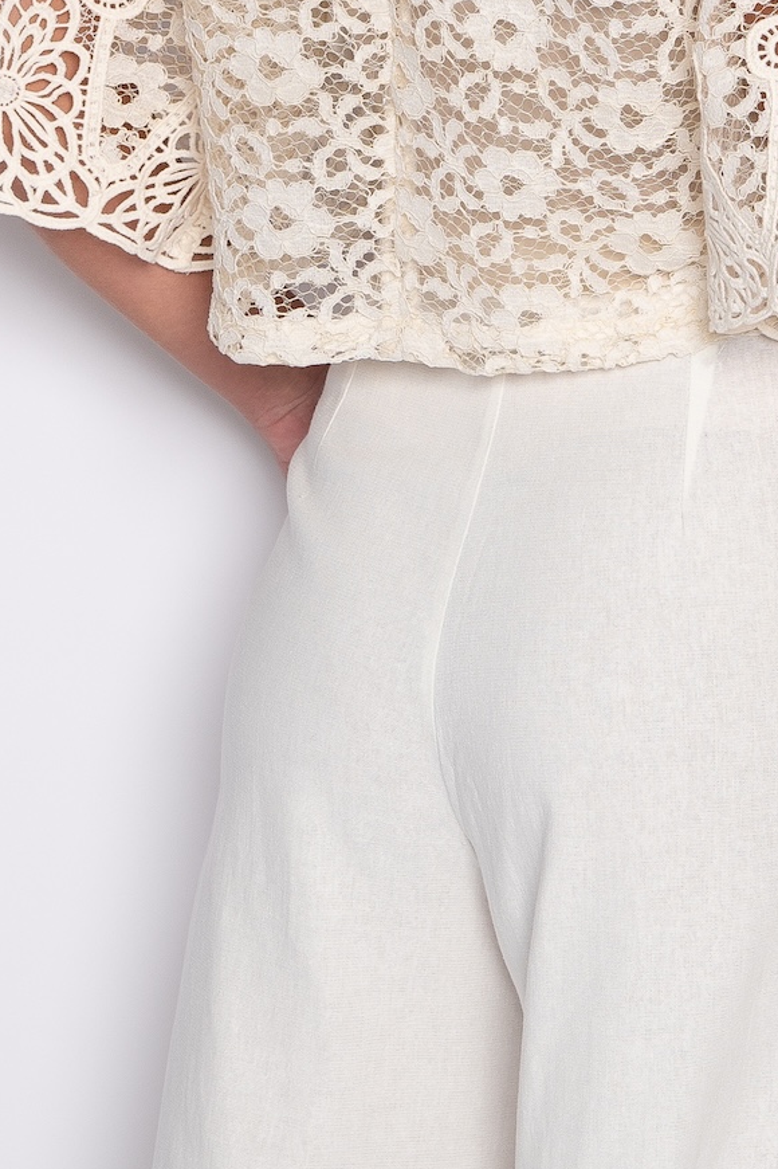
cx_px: 608
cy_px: 93
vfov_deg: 16.9
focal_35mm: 119
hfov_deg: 11.5
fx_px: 3860
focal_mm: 46
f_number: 5.6
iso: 200
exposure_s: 1/160
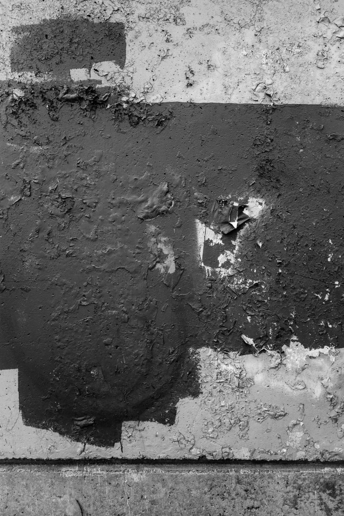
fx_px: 401
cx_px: 172
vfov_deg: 65.5
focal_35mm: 28
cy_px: 258
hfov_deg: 46.4
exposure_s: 1/160
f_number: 8
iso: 400
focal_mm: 18.3
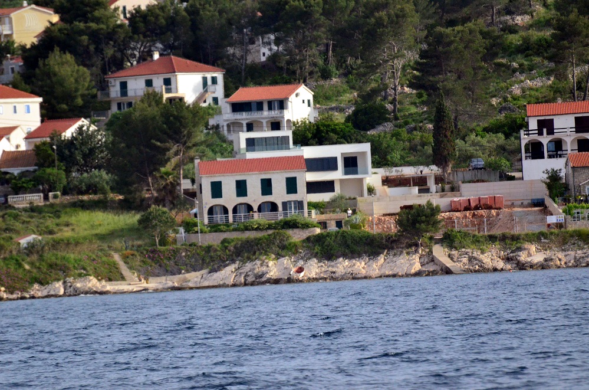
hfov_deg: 4.6
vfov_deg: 3.0
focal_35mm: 450
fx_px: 7345
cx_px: 294
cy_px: 195
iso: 2500
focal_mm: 300
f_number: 5.6
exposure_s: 1/8000
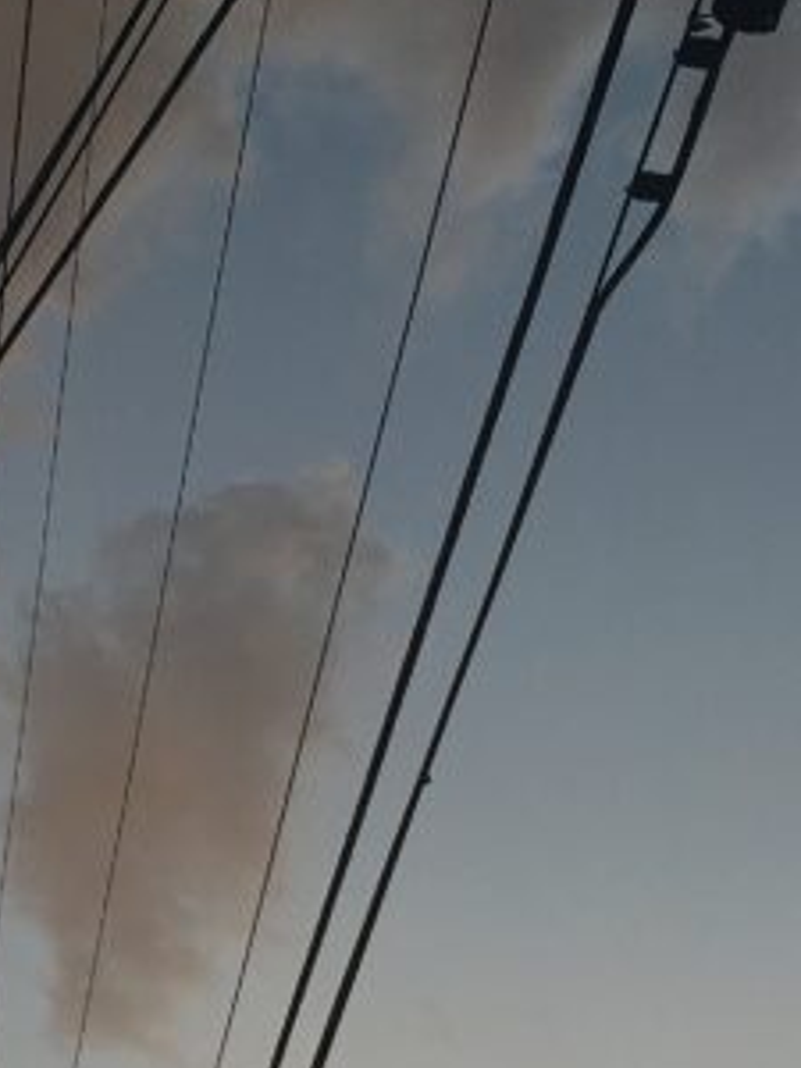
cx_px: 121
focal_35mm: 99
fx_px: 3054
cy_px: 748
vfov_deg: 19.7
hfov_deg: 14.8
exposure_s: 1/413
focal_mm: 4.15
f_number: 2.2
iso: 25
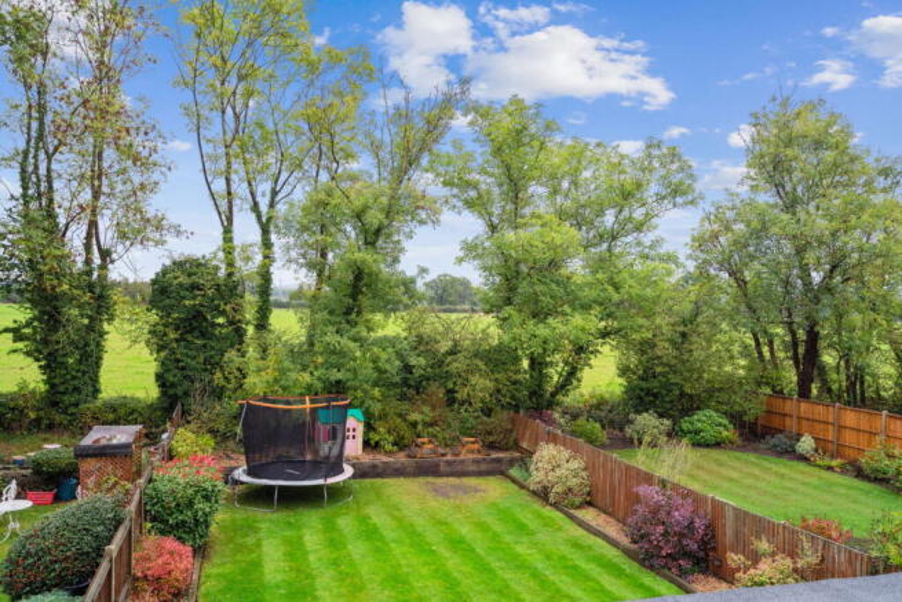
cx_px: 451
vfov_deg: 43.6
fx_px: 752
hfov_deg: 61.9
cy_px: 301
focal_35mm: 30
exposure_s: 1/320
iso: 640
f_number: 4
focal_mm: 30
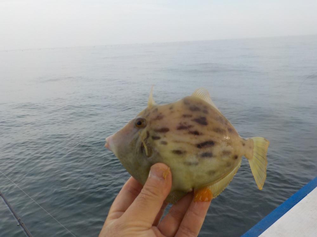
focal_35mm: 30
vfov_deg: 46.8
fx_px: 275
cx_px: 158
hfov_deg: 60.0
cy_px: 118
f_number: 3.3
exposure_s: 1/800
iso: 125
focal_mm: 4.1
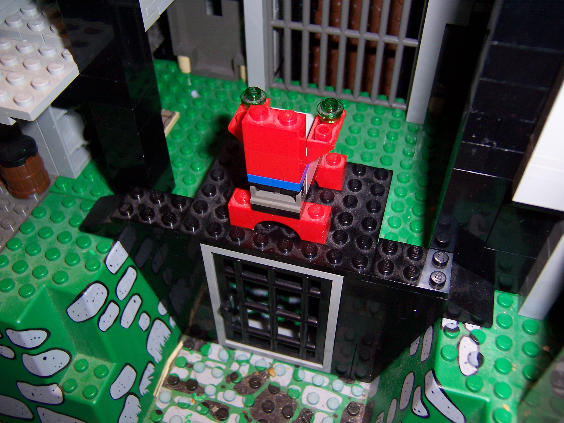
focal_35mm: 33
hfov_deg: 55.4
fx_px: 538
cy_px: 212
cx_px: 282
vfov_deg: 42.9
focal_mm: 5.5
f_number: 2.8
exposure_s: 1/60
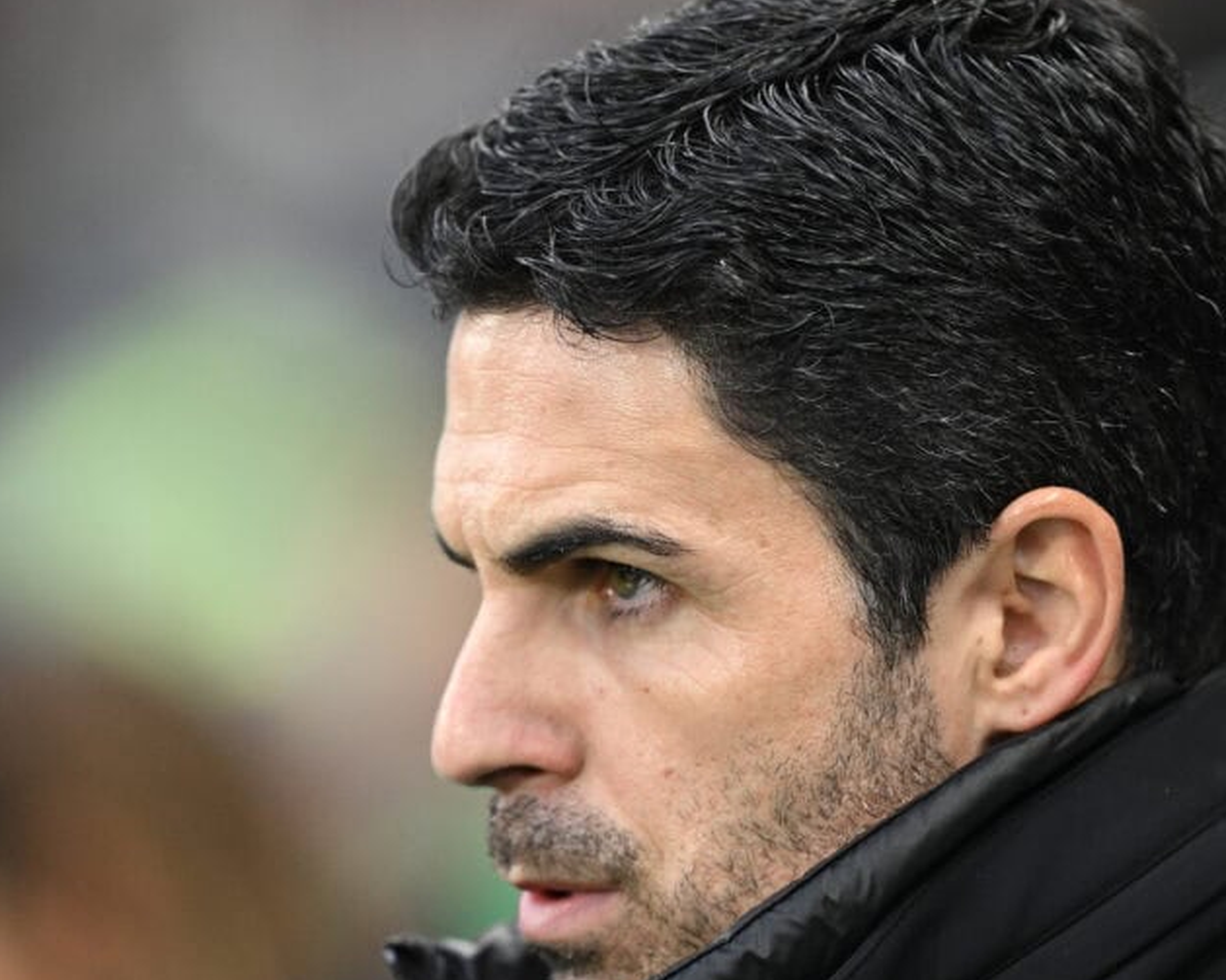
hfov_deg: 3.2
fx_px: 22167
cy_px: 517
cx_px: 743
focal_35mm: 611
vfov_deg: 2.5
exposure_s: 1/1000
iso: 1600
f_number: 2.8
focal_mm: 400
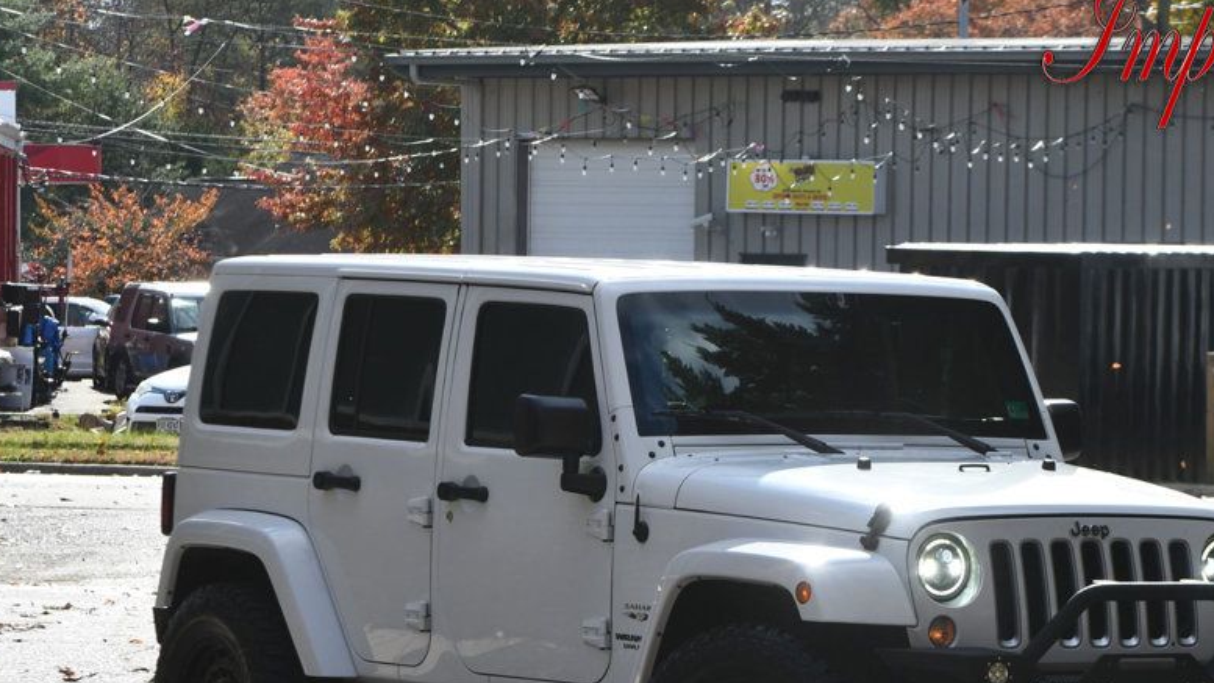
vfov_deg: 6.0
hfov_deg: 10.6
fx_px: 6534
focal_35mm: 203
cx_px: 753
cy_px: 445
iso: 140
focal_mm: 98
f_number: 8
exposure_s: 1/250
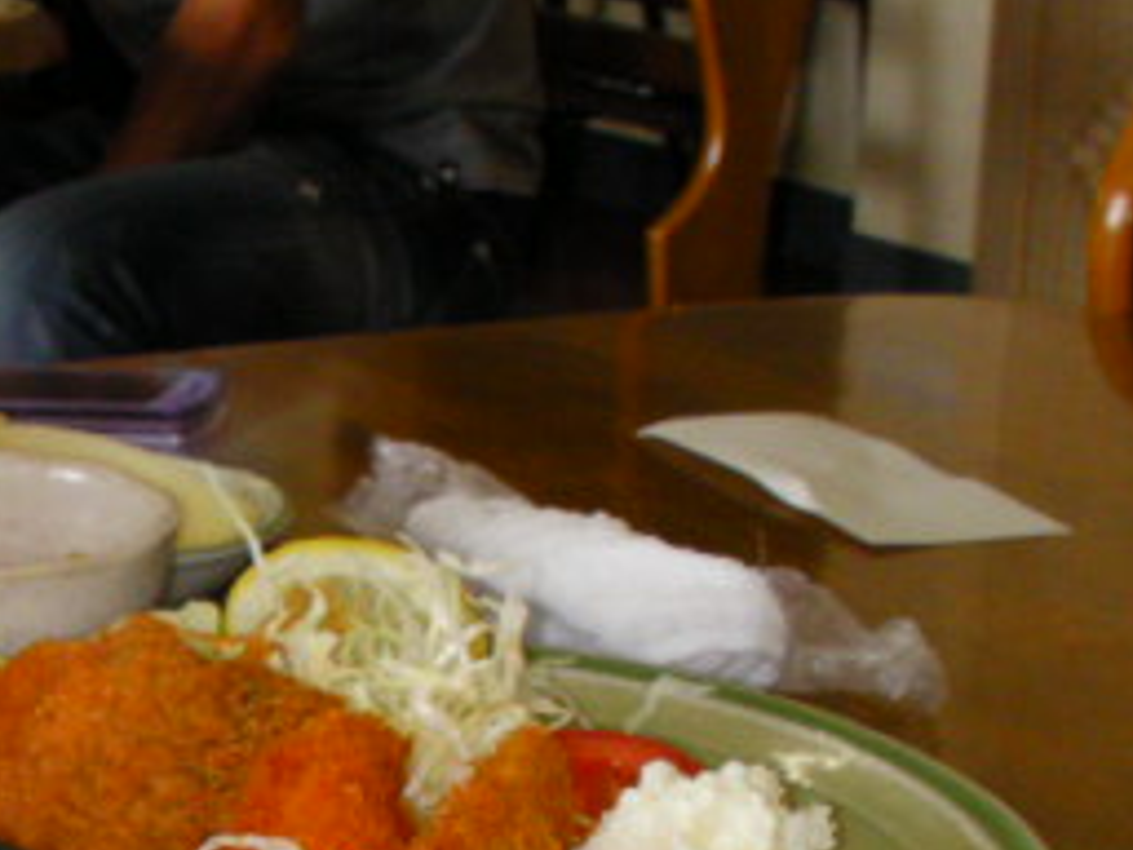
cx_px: 35
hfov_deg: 20.1
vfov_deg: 15.1
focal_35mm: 95
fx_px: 3109
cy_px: 978
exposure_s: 1/30
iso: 200
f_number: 5.6
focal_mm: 6.3
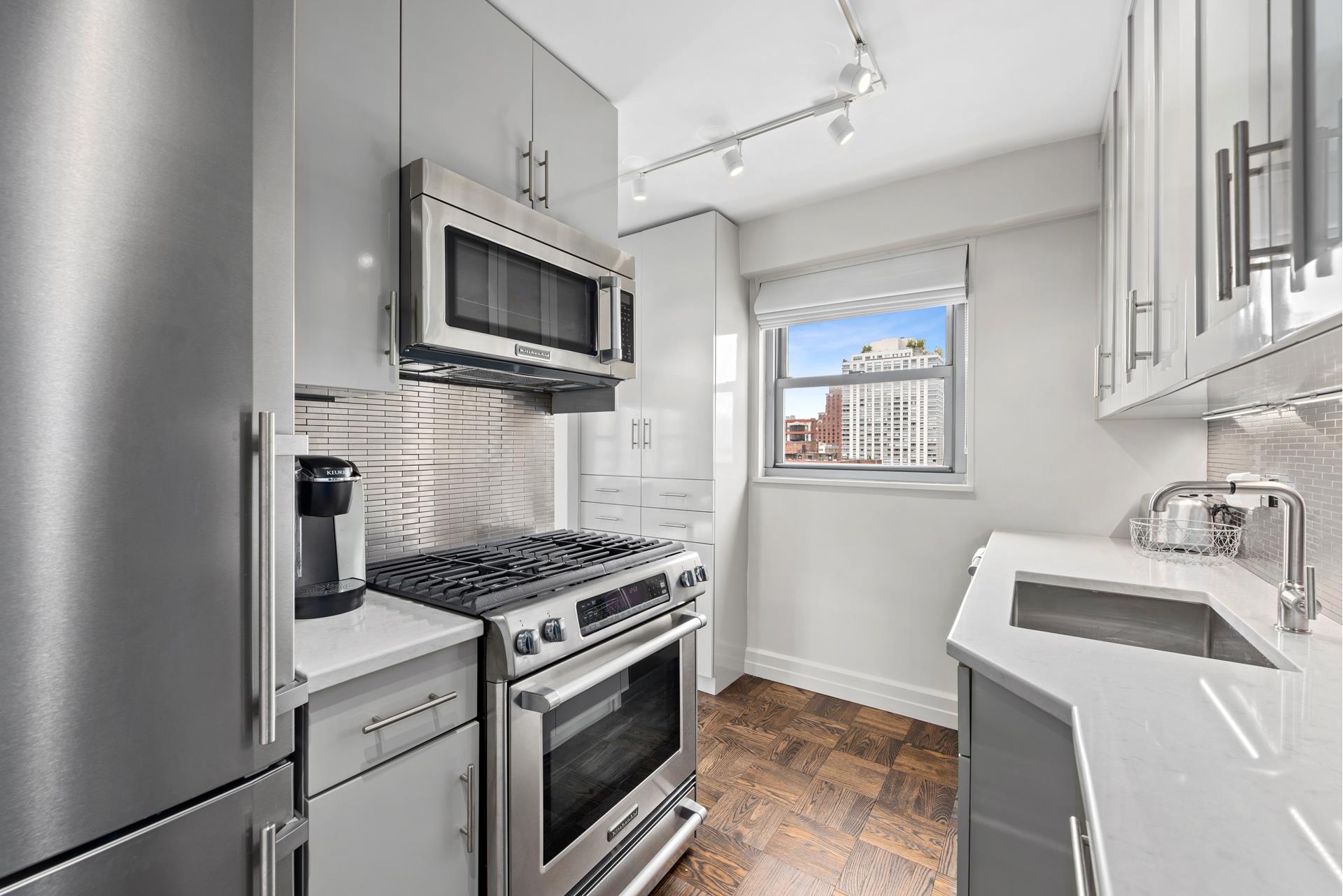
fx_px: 560
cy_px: 448
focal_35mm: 15
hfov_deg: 100.4
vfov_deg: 77.4
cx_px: 672
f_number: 8
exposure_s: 1/4
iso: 100
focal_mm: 15
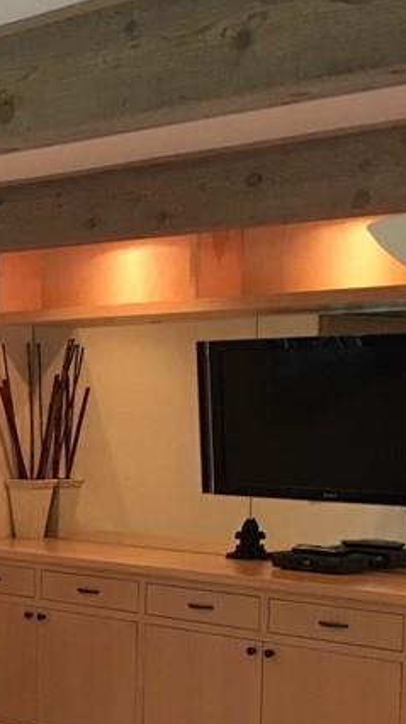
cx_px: -263
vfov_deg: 27.6
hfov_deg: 14.4
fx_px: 1457
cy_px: 515
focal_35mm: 76
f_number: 2.2
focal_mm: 4.15
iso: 160
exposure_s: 1/30
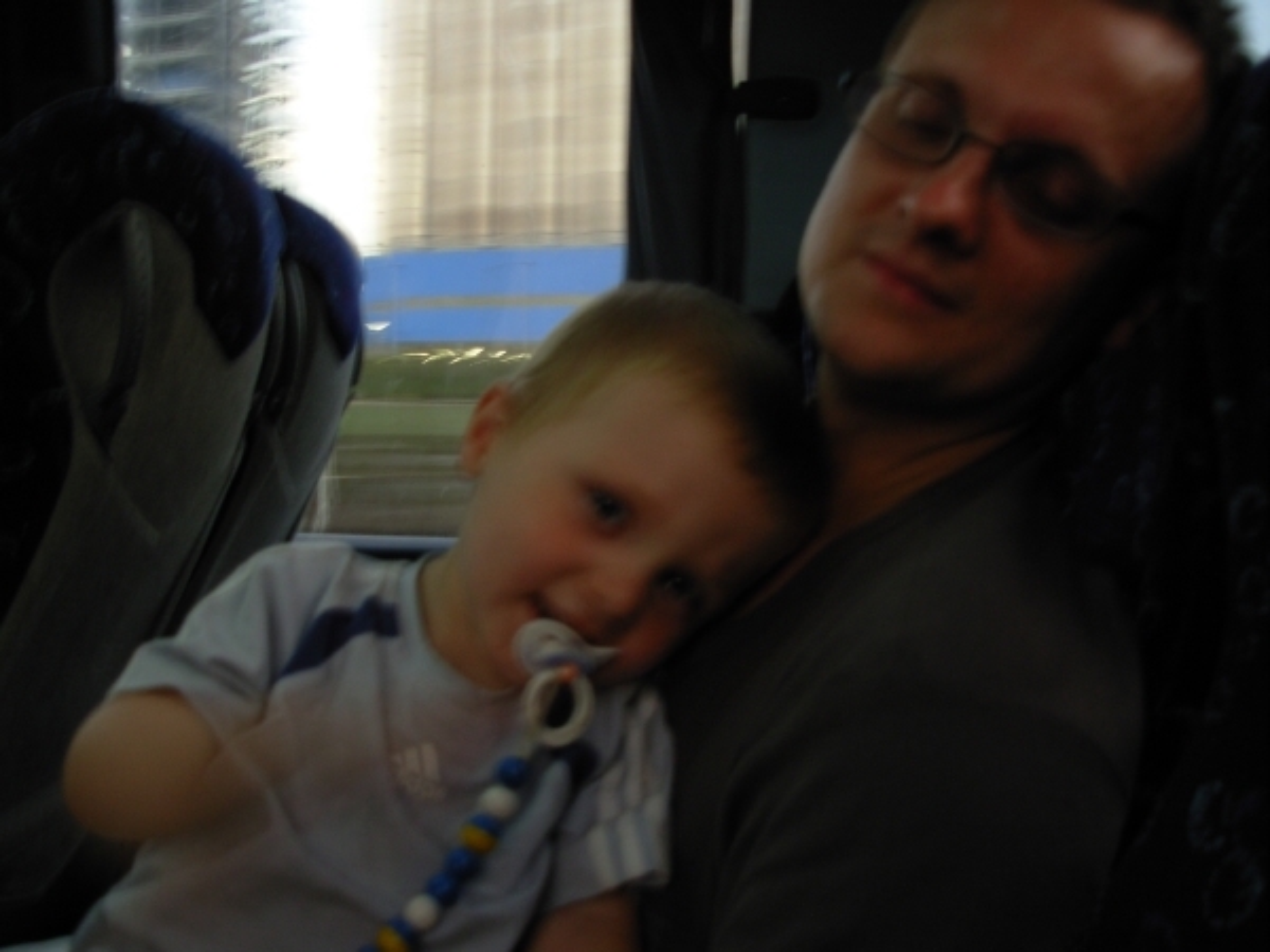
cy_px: 476
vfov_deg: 37.7
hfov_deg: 49.0
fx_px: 1394
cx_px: 635
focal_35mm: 38
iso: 50
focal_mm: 6.3
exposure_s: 1/6.3
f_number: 2.9
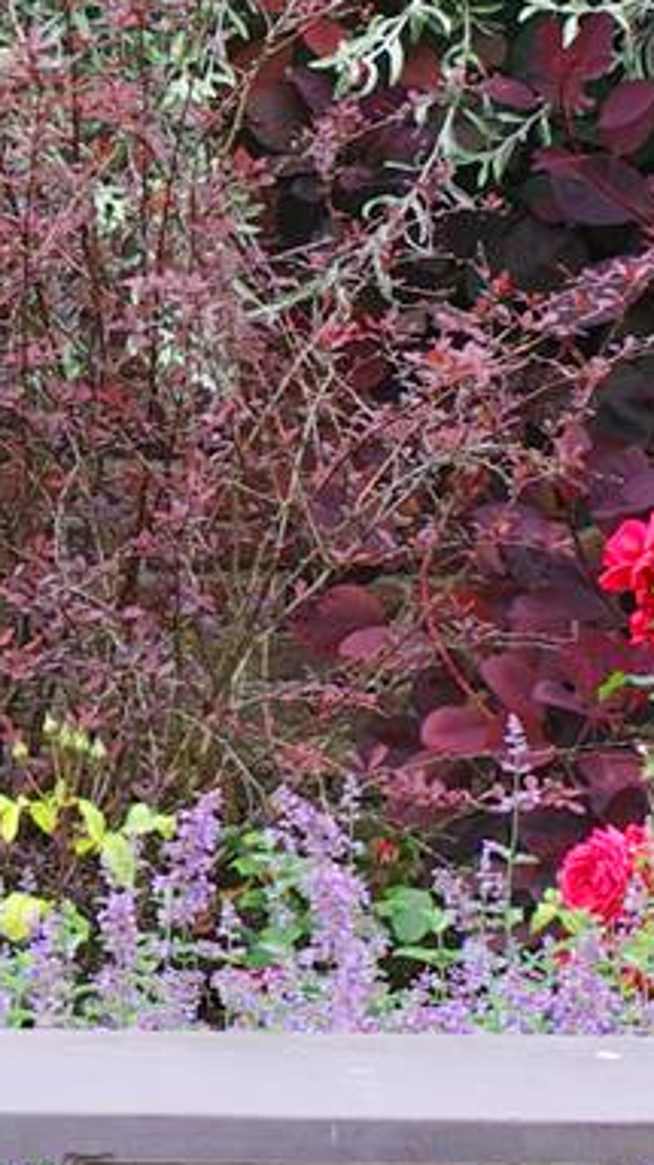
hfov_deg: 3.7
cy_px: 230
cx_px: -301
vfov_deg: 6.6
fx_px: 10159
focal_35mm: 329
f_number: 4.5
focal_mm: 50
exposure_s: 1/125
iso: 100
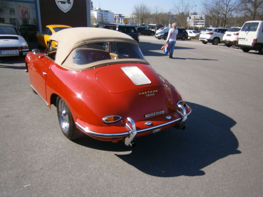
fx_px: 198
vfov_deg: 53.1
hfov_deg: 67.3
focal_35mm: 26
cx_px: 132
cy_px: 98
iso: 80
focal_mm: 4.7
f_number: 2.8
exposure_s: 1/1000
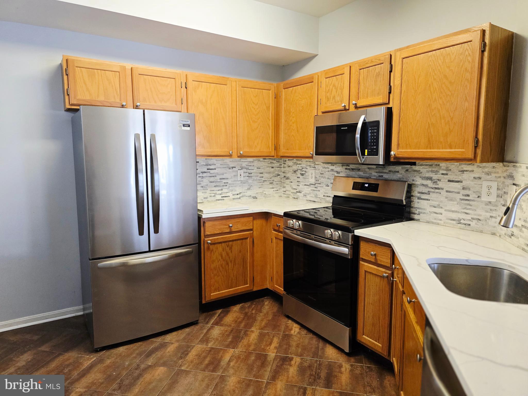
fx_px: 351
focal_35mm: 23
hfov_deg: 73.9
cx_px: 264
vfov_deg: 58.9
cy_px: 198
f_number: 1.7
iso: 400
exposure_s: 1/120
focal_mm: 6.3
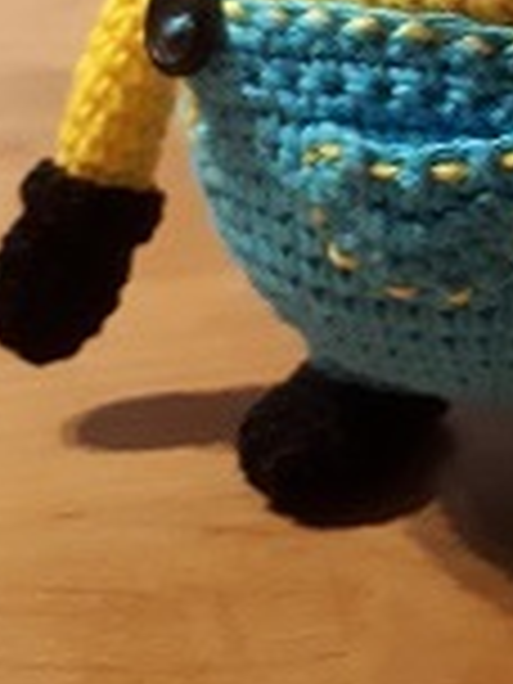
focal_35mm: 83
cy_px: -184
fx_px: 1640
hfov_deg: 17.0
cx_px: 608
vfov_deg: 21.5
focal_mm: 3.6
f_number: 1.9
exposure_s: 1/17
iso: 640
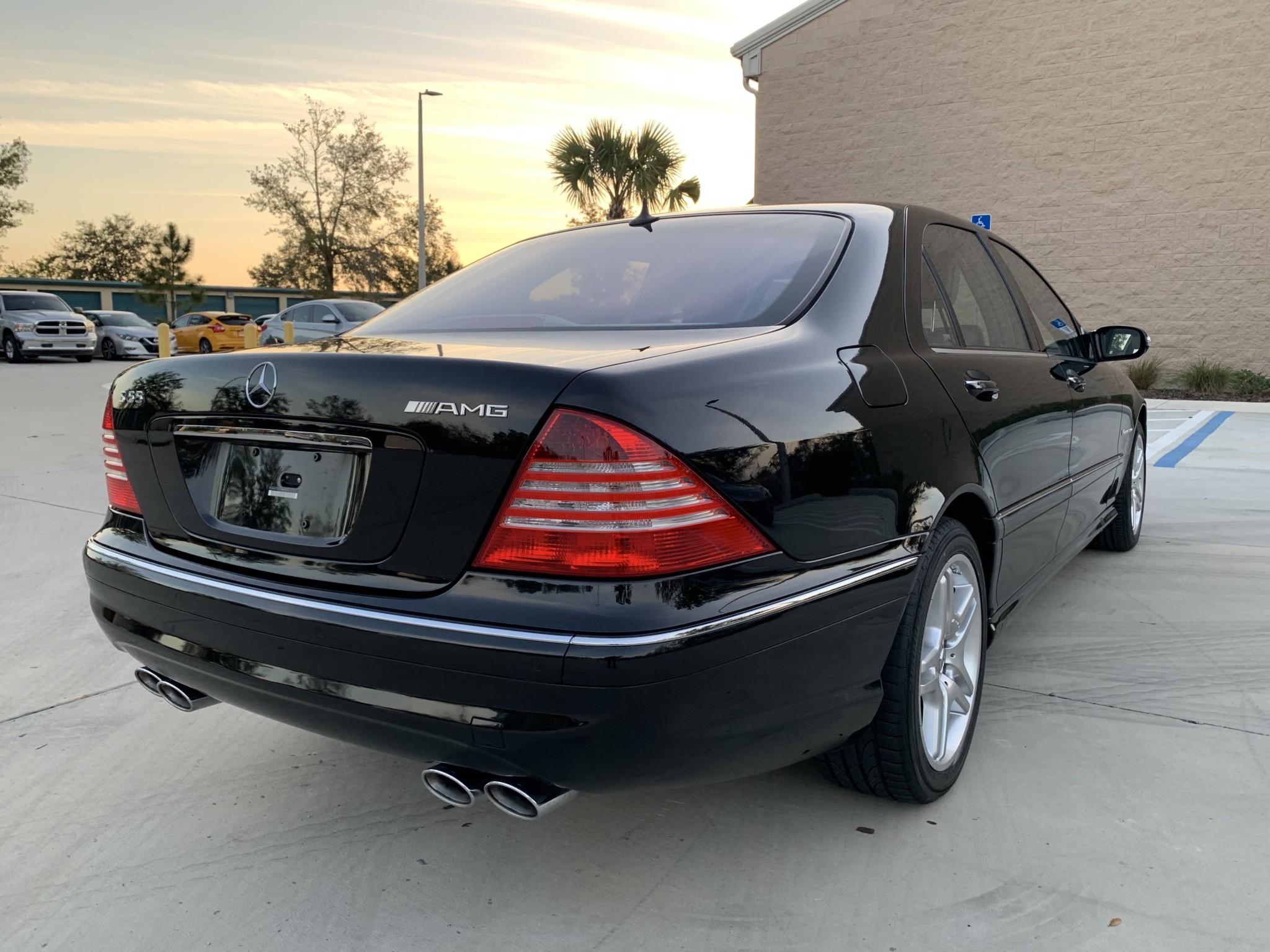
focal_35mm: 26
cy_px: 476
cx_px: 635
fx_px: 954
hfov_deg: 67.3
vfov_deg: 53.1
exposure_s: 1/133
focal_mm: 4.25
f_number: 1.8
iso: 25
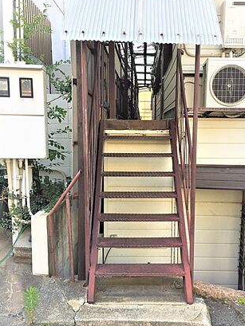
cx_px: 142
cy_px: 180
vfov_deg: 53.8
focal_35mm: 34
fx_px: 321
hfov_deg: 41.7
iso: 32
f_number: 2.2
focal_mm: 4.15
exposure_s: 1/181
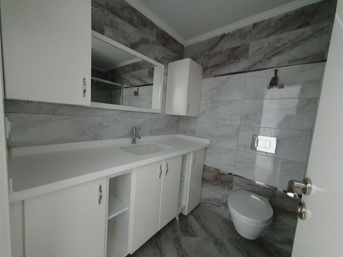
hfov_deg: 106.2
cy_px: 128
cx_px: 172
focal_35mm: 13
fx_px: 129
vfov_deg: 89.9
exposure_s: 1/14
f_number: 2.2
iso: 640
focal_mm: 1.8
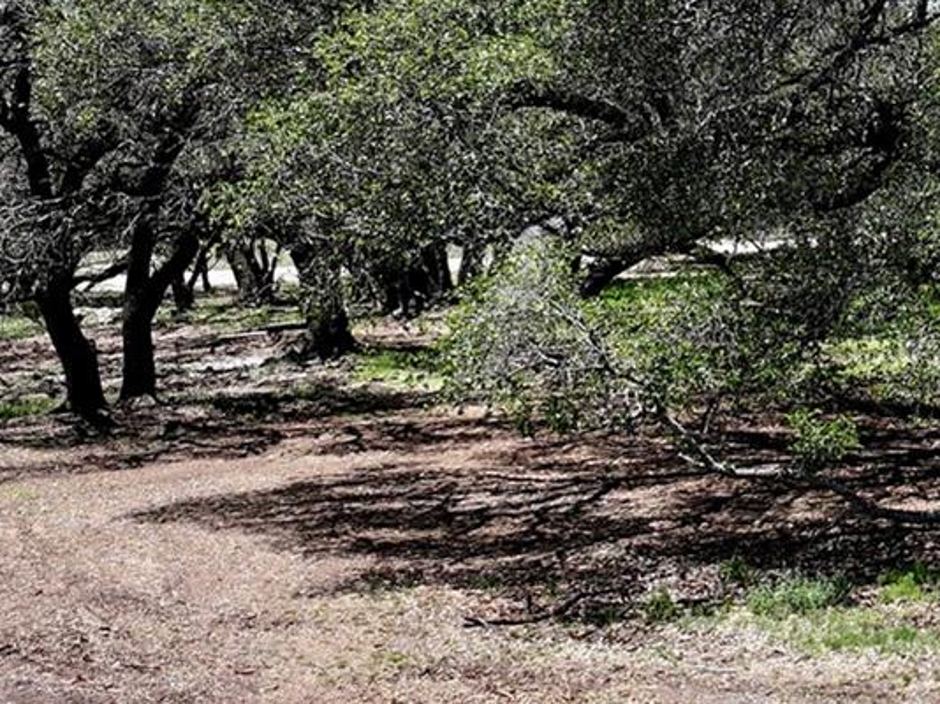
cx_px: 1114
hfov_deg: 20.1
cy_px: 243
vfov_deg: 16.0
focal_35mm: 92
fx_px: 2497
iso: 100
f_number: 2.8
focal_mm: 12.29
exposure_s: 1/100
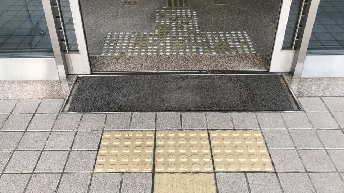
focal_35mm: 34
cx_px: 166
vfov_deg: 34.4
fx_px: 310
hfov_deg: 58.0
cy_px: 72
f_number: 1.8
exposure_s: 1/120
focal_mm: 3.99
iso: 40
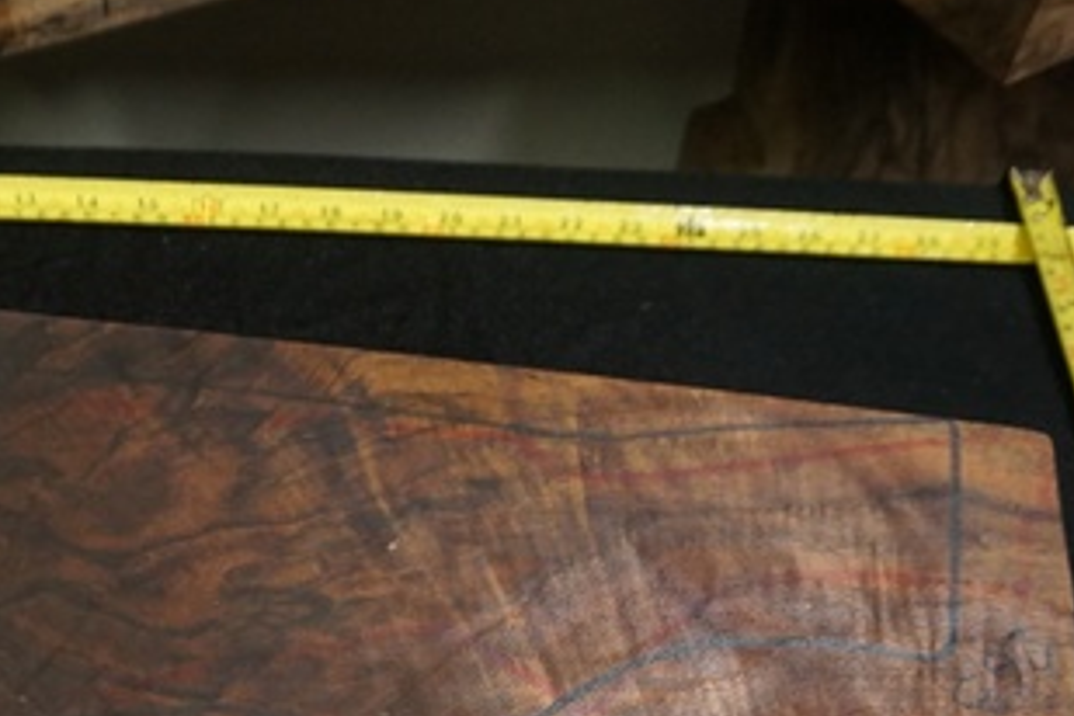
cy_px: 779
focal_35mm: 56
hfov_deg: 34.4
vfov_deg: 22.8
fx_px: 1671
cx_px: 193
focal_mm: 16
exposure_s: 1/160
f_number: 3.5
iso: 1600
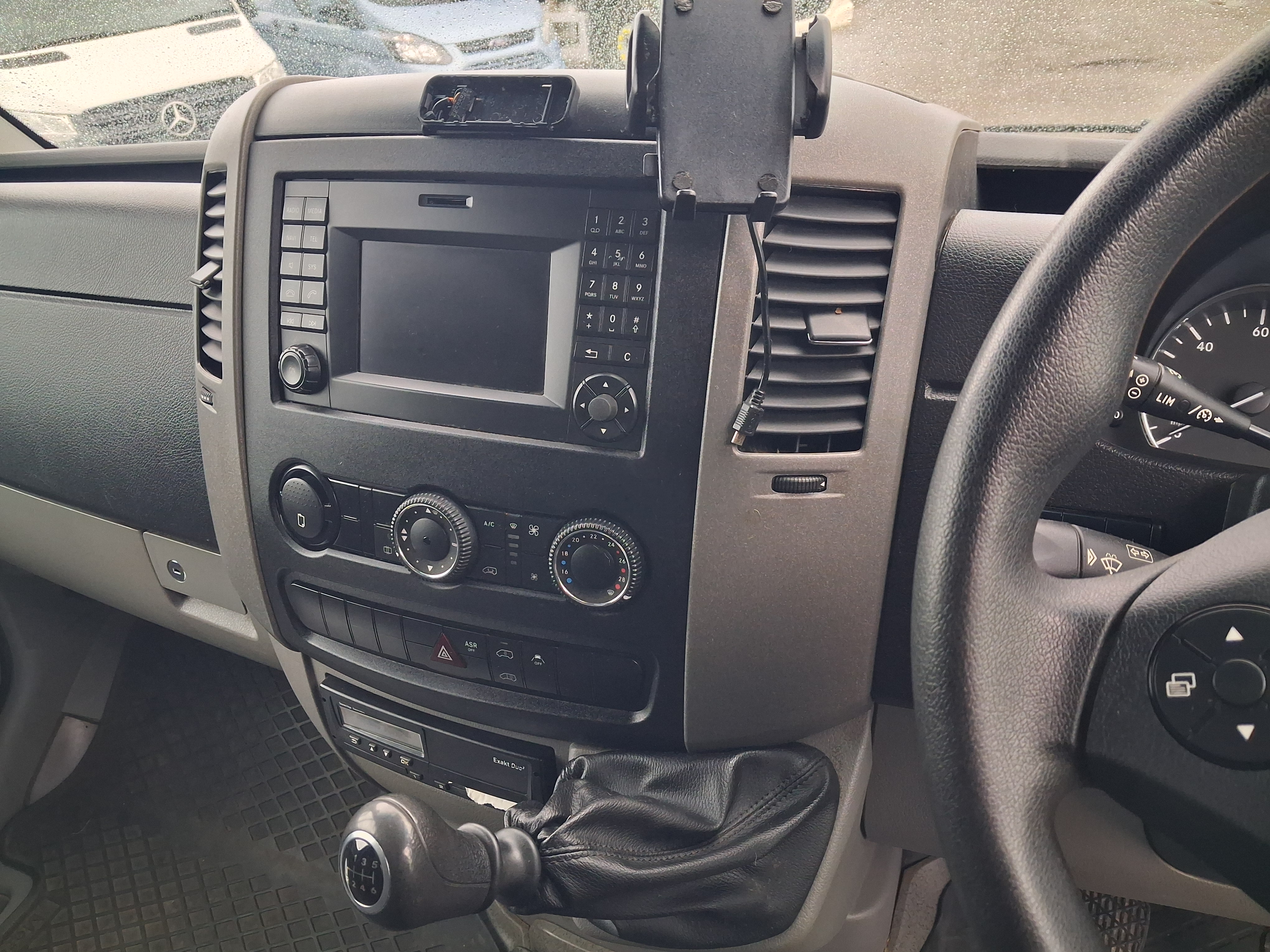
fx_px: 991
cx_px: 635
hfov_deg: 65.3
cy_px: 476
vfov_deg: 51.4
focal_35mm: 27
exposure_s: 1/30
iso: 500
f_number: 1.8
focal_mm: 4
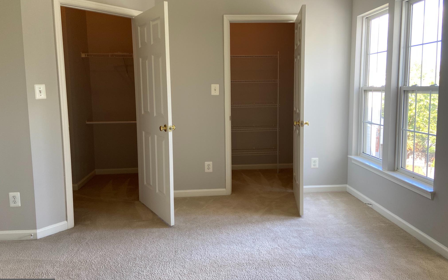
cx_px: 227
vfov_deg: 44.5
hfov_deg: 66.5
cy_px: 126
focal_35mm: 28
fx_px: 342
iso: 64
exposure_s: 1/60
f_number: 1.8
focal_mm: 4.25
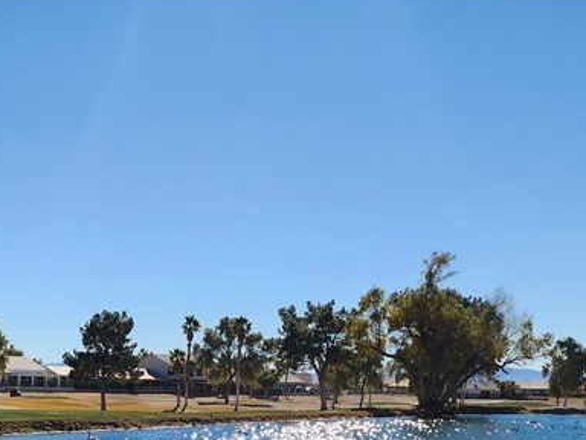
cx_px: 113
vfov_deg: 20.9
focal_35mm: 64
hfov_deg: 29.5
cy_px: 568
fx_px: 1083
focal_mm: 5
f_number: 1.8
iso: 50
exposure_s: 1/4087
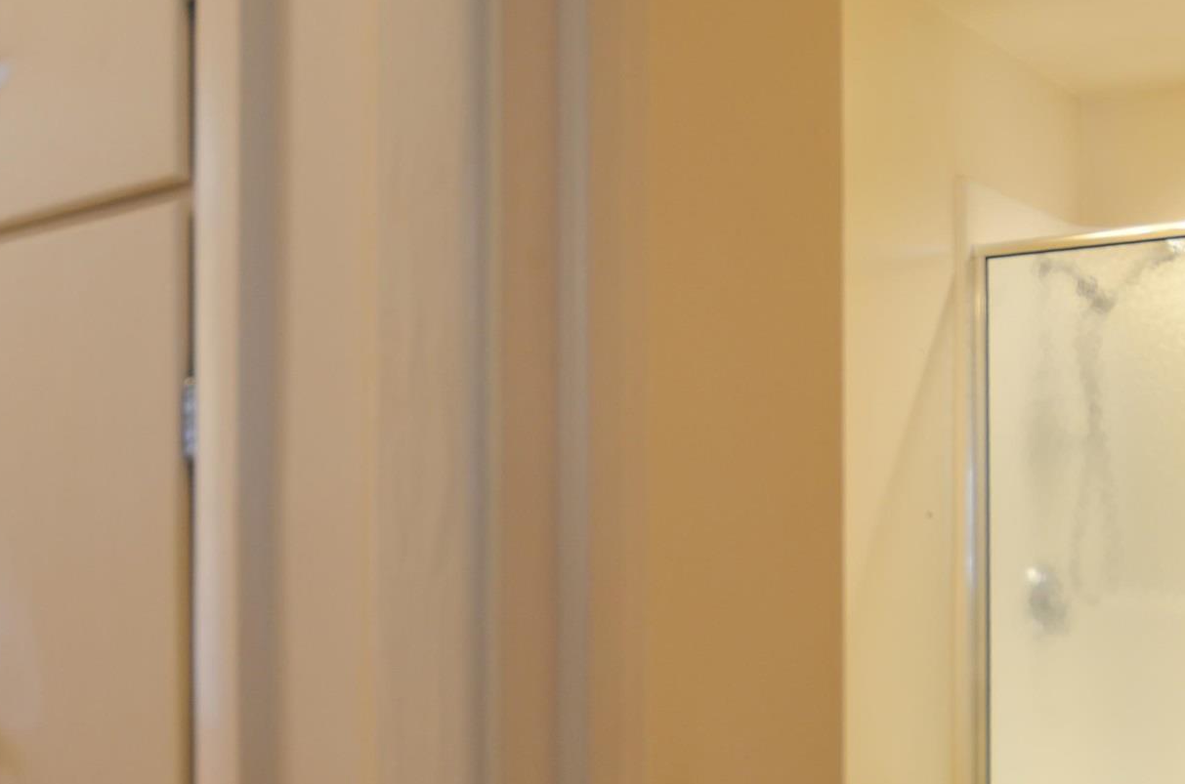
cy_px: 581
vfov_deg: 34.2
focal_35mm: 38
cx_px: 657
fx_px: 1248
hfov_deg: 50.7
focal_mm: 10
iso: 100
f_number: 3.5
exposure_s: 1/20
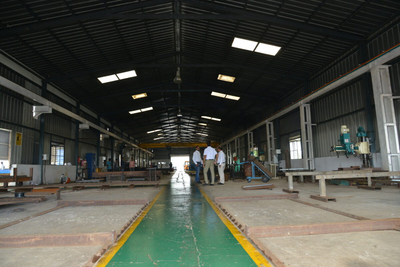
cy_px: 134
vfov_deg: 53.2
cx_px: 200
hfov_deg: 73.7
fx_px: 267
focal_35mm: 24
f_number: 5.6
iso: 1250
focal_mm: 24
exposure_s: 1/125
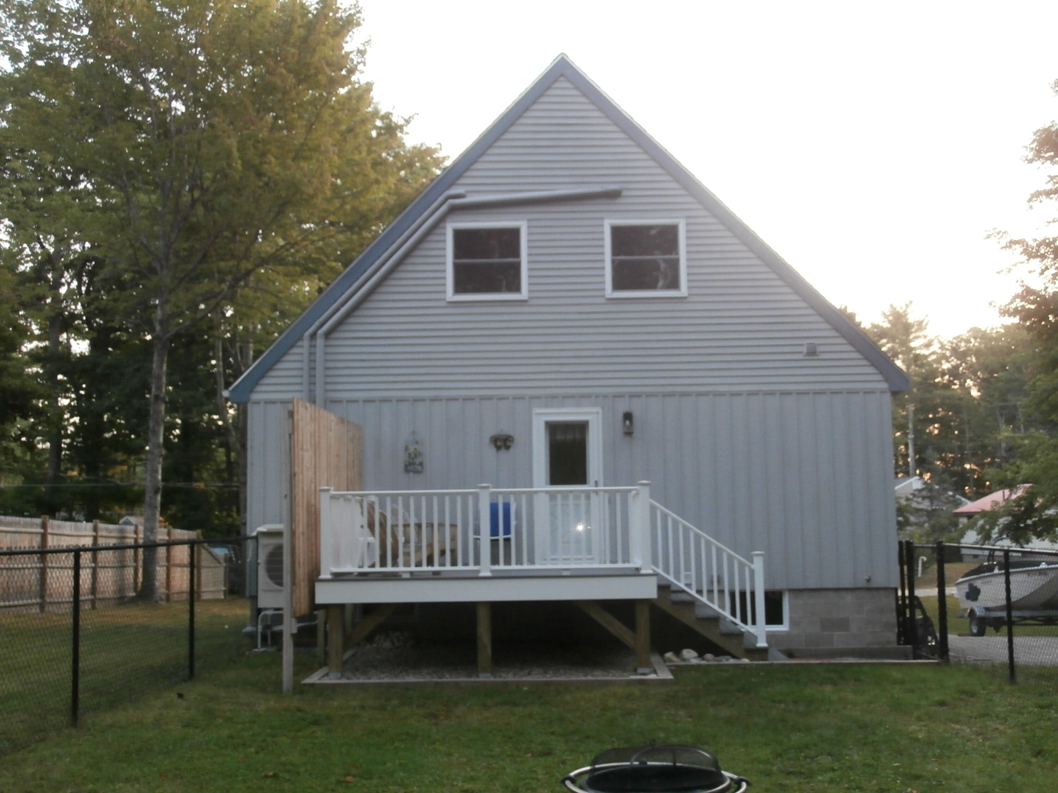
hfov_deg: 49.0
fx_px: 1161
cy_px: 396
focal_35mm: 38
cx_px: 529
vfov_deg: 37.7
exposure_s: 1/40
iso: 200
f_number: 3.9
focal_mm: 6.67
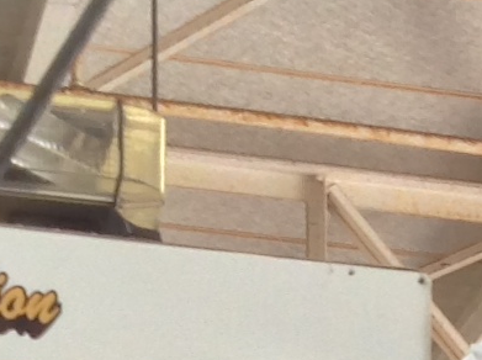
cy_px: 1175
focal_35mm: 232
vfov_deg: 5.8
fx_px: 3225
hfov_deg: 8.4
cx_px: 627
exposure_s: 1/24
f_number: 2.4
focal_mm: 4.28
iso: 64
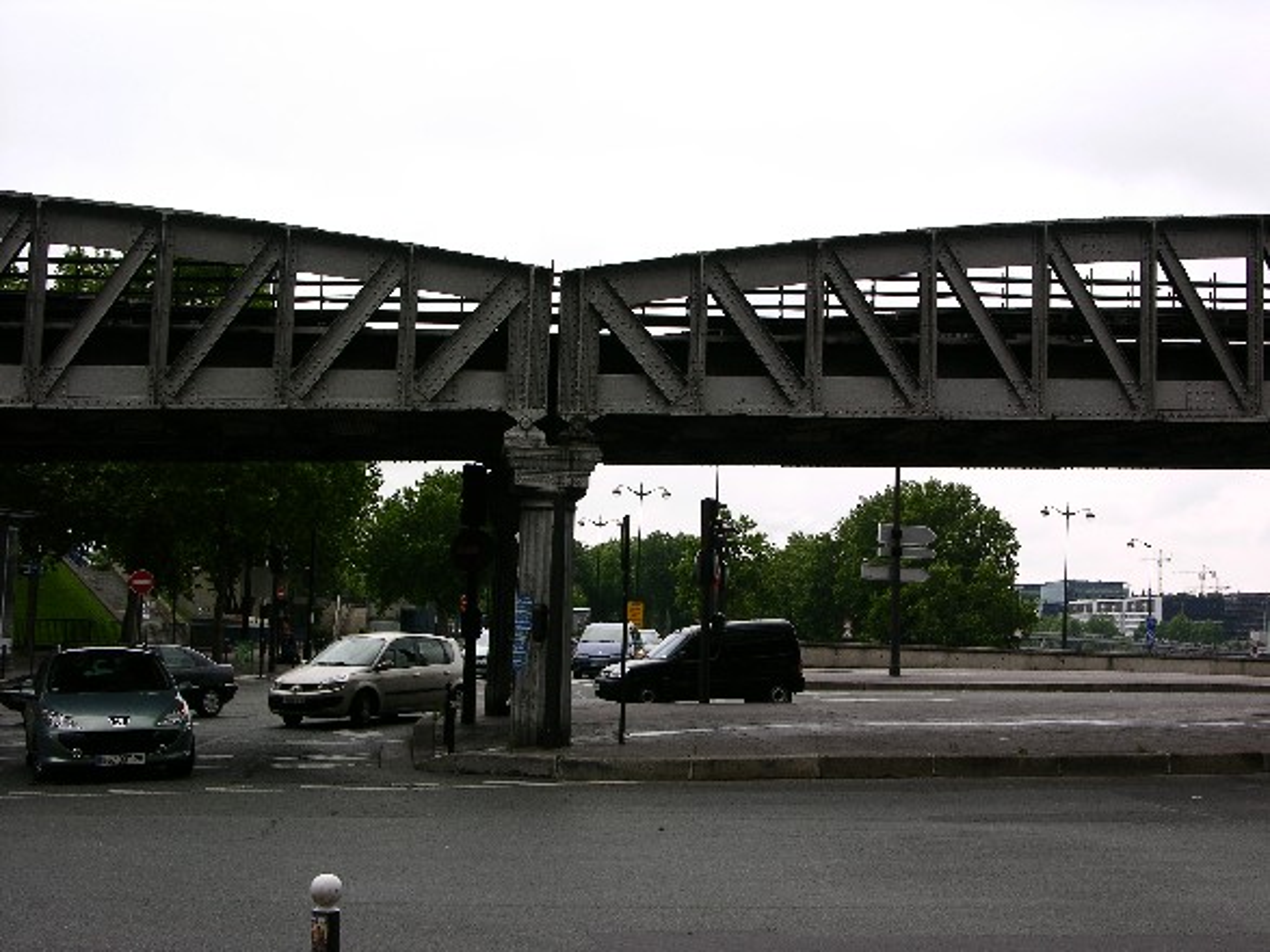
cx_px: 635
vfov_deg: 29.1
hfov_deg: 38.2
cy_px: 476
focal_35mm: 50
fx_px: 1834
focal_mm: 12.7
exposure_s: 1/86.8
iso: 50
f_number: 7.6
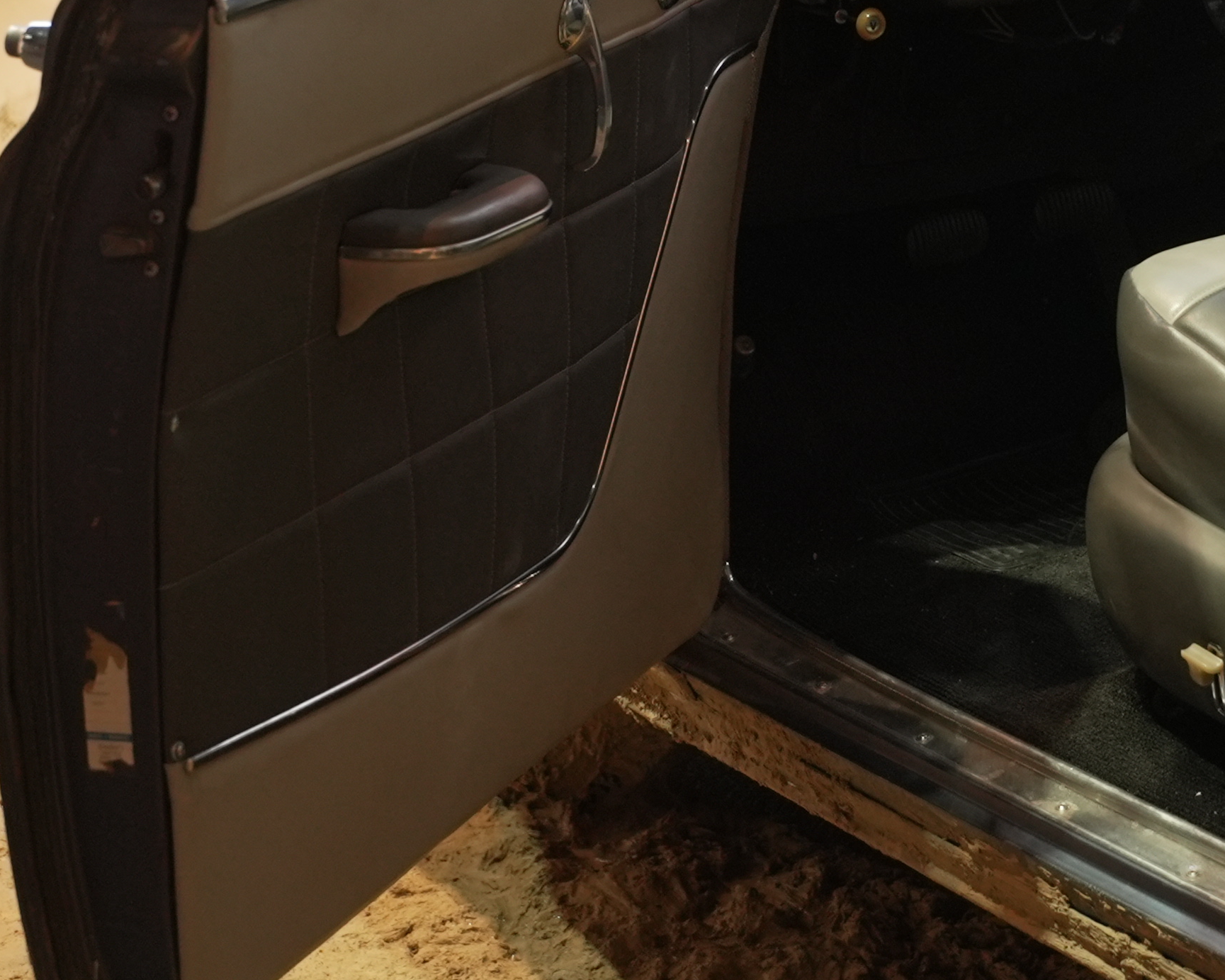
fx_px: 3589
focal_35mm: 99
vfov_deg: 15.3
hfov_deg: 19.3
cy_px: 53
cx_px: 892
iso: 3200
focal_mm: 43
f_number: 4
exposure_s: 1/50
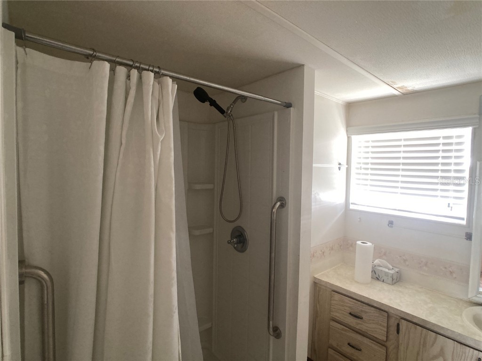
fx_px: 390
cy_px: 180
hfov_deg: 63.4
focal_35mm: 28
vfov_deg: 49.7
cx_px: 241
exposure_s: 1/60
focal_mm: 3.99
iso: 160
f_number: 1.8
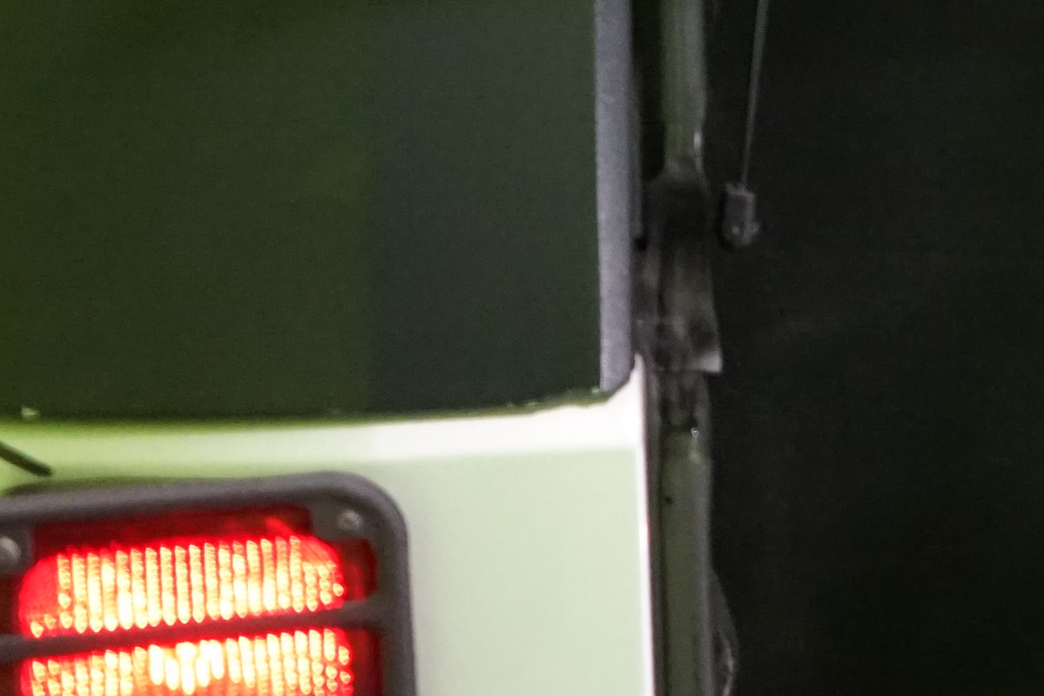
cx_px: 1706
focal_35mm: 102
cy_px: 270
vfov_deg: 13.4
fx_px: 2958
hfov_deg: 17.4
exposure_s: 1/160
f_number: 3.5
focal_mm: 31
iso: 5000
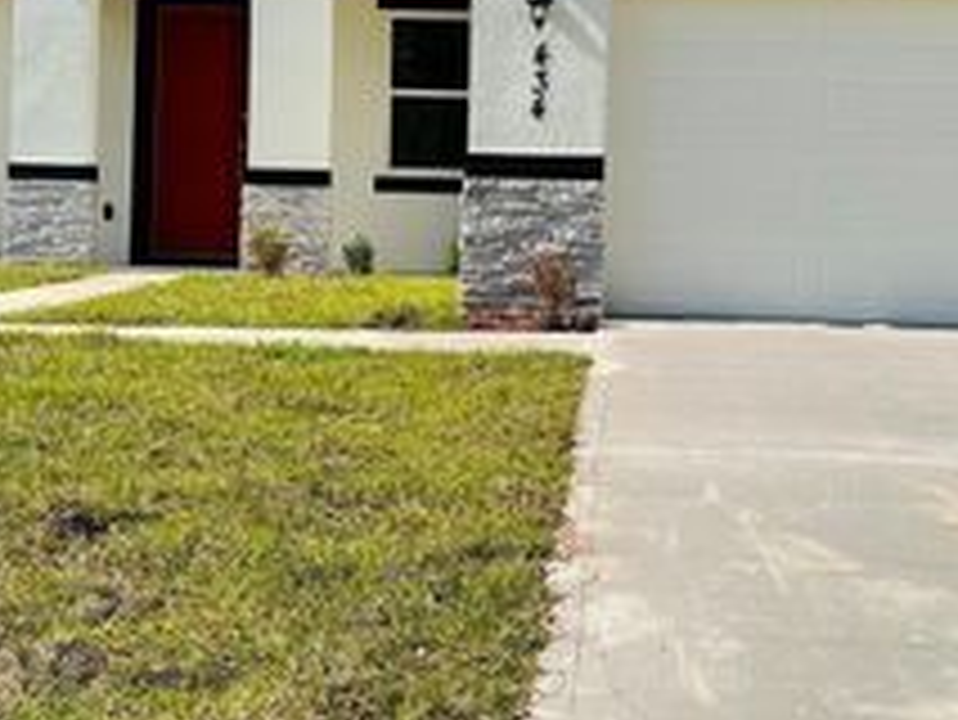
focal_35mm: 61
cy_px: 200
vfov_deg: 23.9
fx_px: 1689
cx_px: 585
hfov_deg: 31.6
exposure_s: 1/6579
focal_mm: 5.7
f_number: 1.5
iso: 50
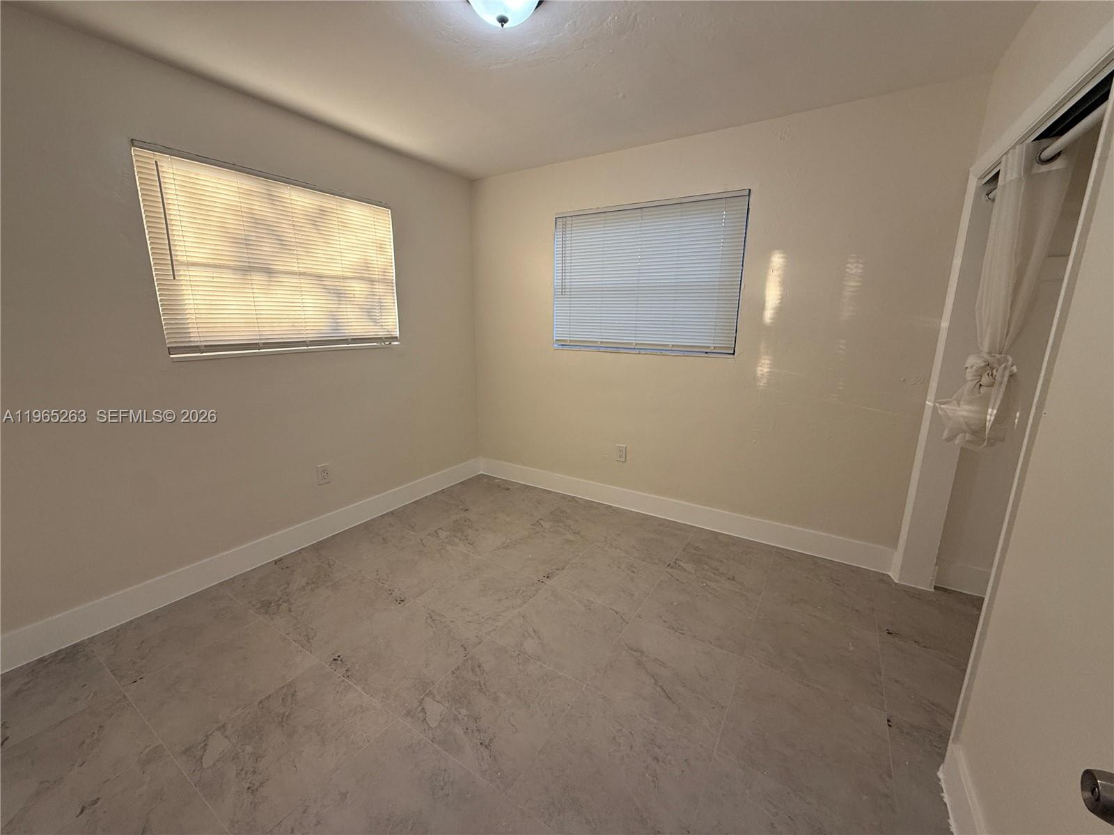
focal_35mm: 14
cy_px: 418
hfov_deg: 102.1
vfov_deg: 85.7
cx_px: 557
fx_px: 451
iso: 100
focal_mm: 2.22
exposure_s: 1/99
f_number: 2.2
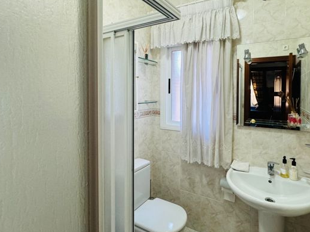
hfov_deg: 83.2
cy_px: 97
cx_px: 192
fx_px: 170
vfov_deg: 68.2
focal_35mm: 19
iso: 250
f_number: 2.2
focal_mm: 2.22
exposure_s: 1/100
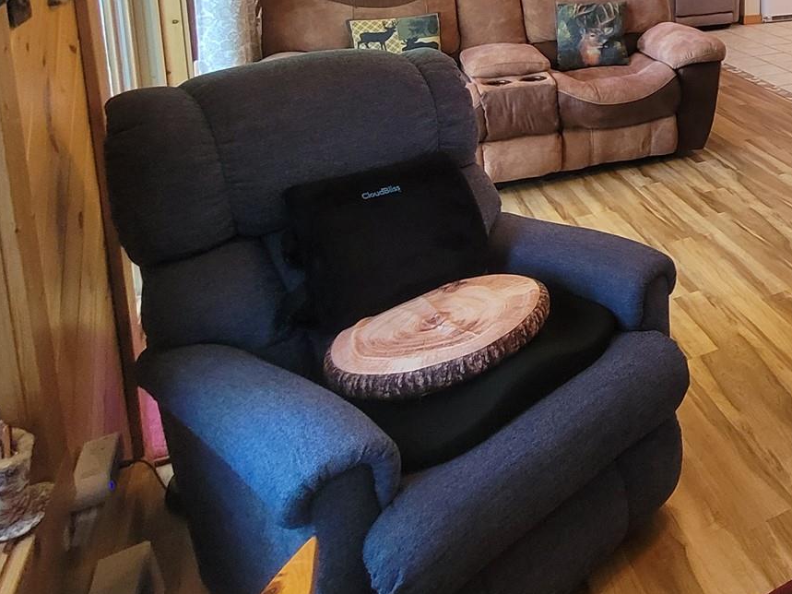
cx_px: 865
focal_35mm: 31
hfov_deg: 44.8
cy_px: 13
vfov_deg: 40.4
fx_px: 709
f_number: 2.2
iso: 320
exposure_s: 1/60
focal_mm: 2.2
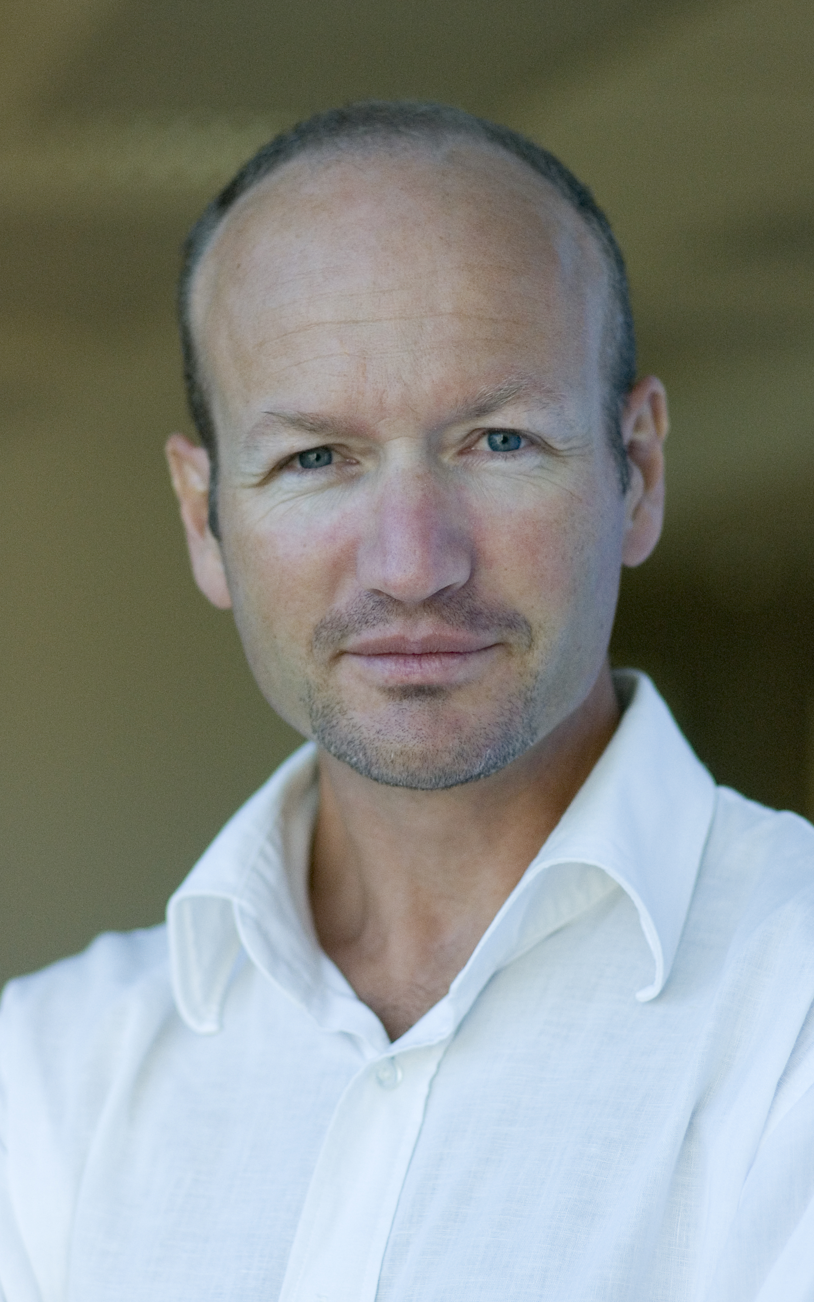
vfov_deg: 17.6
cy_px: 651
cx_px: 418
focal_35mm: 119
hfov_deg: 11.1
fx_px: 4207
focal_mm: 77
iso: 800
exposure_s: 1/1600
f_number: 2.5
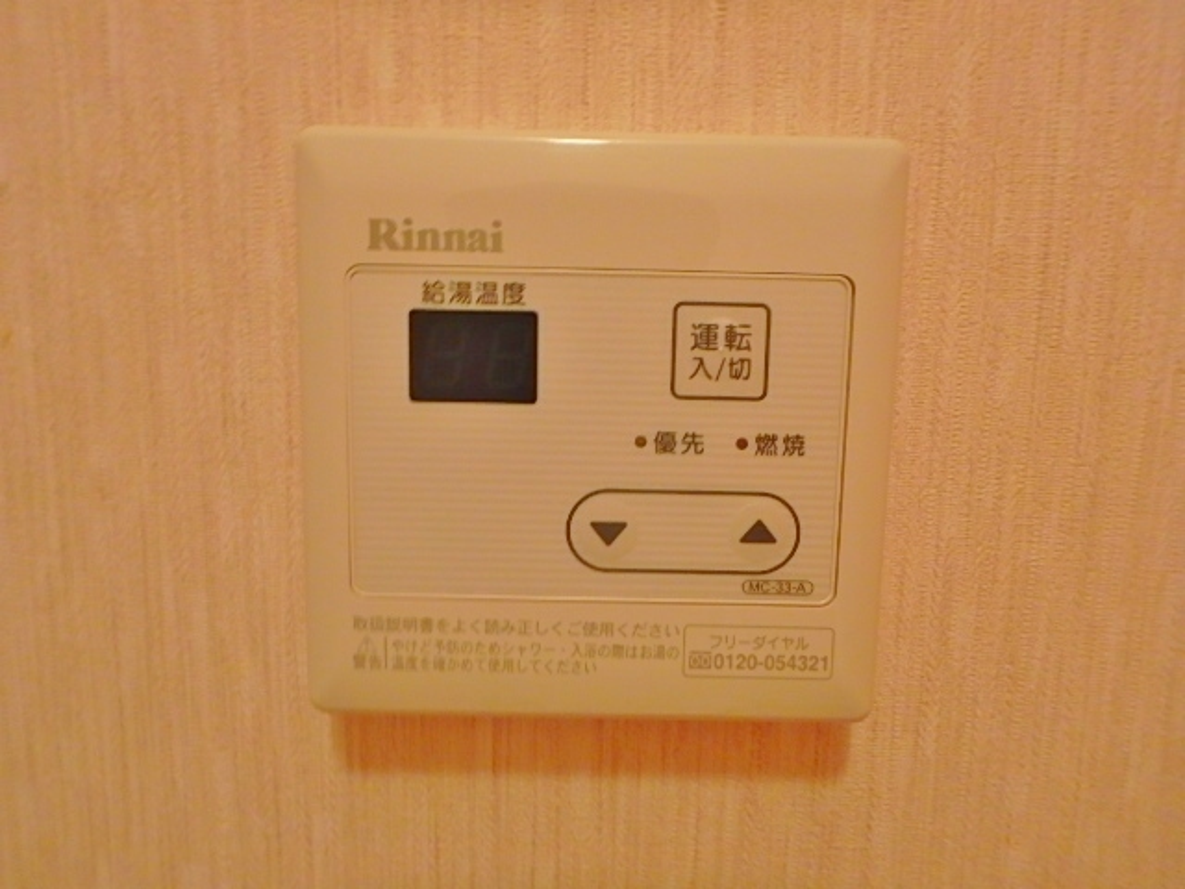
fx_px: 719
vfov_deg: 63.4
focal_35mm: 21
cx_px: 592
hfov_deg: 79.0
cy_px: 444
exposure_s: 1/30
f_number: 3.5
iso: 400
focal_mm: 3.7
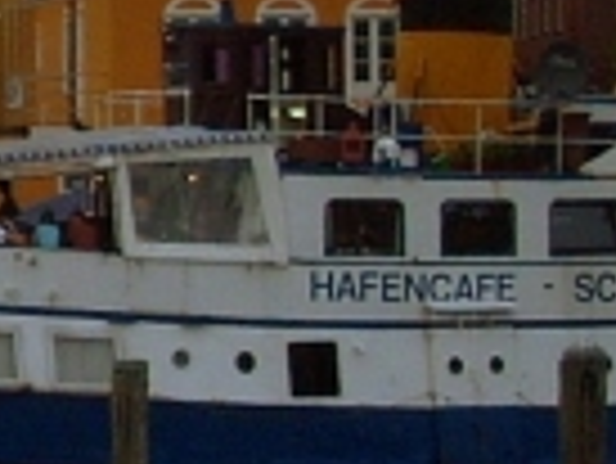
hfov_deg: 7.9
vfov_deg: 6.1
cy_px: -180
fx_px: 4292
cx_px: -544
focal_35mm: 241
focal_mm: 6.2
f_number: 2.8
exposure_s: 1/162
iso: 64
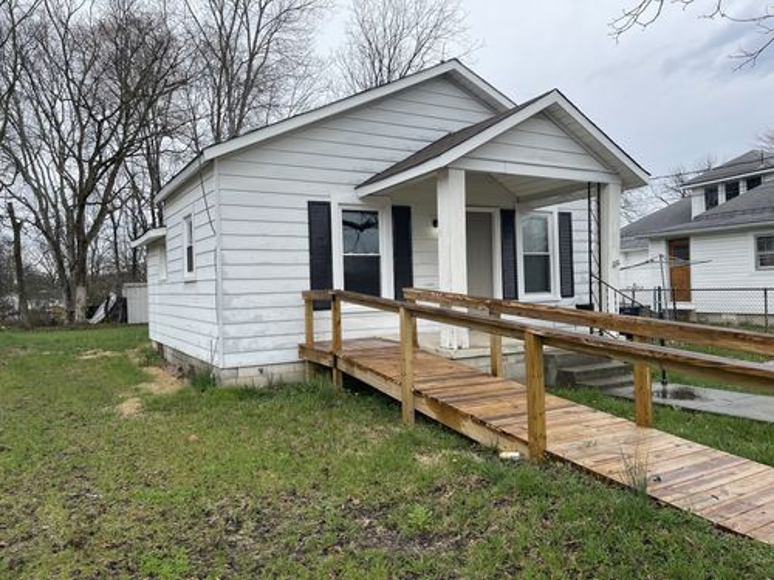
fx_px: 559
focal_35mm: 25
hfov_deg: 69.4
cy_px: 290
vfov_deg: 54.9
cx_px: 387
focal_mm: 5.1
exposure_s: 1/1946
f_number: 1.6
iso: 32
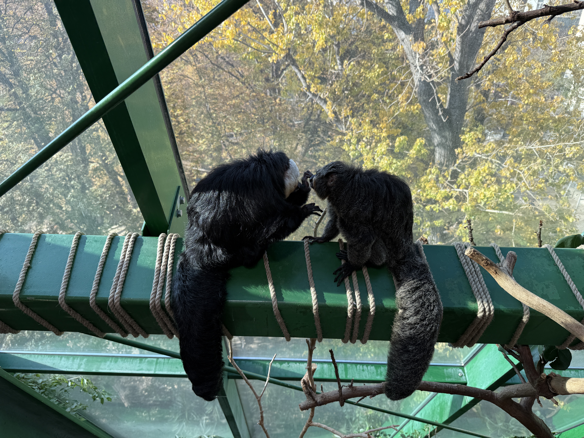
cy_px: 219
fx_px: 405
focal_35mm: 24
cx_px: 292
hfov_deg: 71.6
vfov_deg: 56.8
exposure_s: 1/407
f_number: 1.78
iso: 80
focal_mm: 6.76
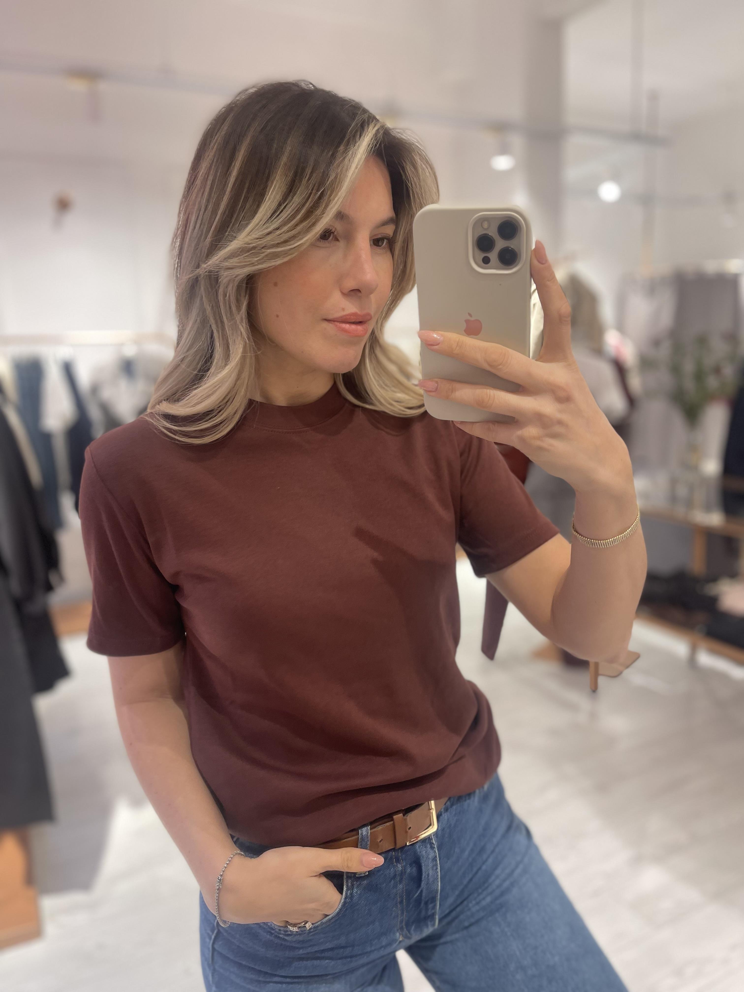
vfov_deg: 67.3
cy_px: 496
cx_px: 372
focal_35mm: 26
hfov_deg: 53.1
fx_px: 745
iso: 80
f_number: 1.6
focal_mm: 5.1
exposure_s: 1/50
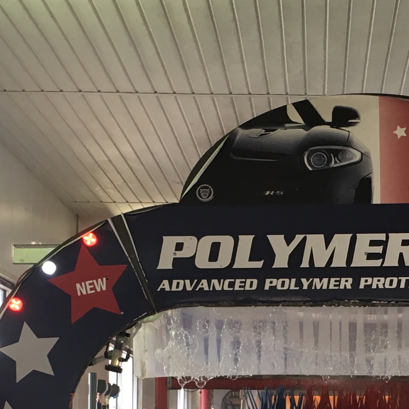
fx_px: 1203
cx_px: 321
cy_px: 397
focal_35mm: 90
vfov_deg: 18.8
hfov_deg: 19.1
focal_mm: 4.15
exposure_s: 1/30
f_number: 2.2
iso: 25
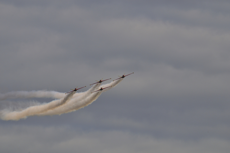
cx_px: 115
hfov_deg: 4.6
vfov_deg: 3.0
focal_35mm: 450
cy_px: 76
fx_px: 2871
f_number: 11
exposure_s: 1/500
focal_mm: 300
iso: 200
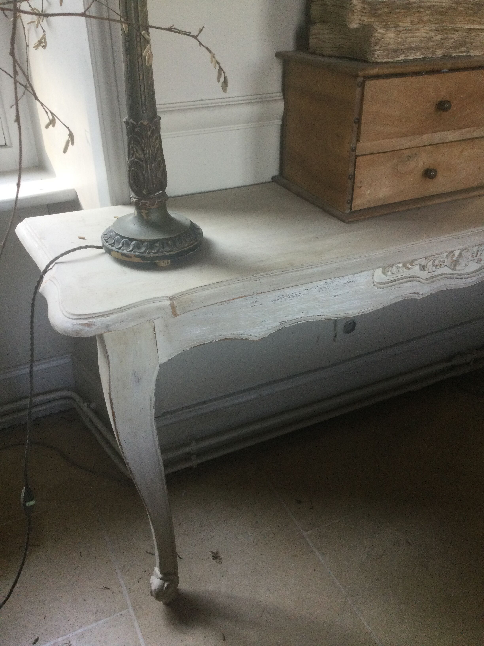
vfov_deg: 58.4
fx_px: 578
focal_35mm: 31
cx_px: 242
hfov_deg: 45.4
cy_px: 323
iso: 64
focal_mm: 3.3
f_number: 2.4
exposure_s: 1/33
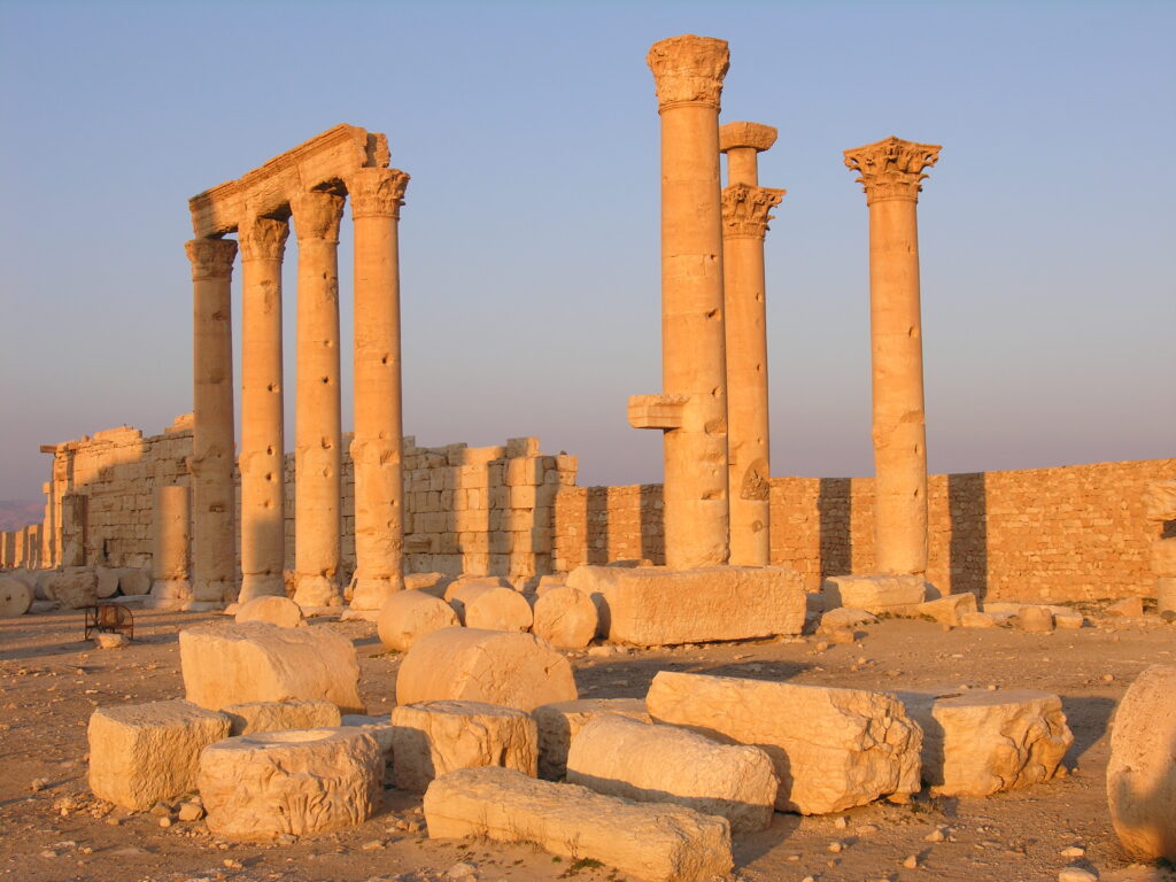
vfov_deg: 30.3
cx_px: 588
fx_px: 1631
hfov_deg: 39.7
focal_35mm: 48
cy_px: 441
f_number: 5.5
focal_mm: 12.3
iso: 50
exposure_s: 1/128
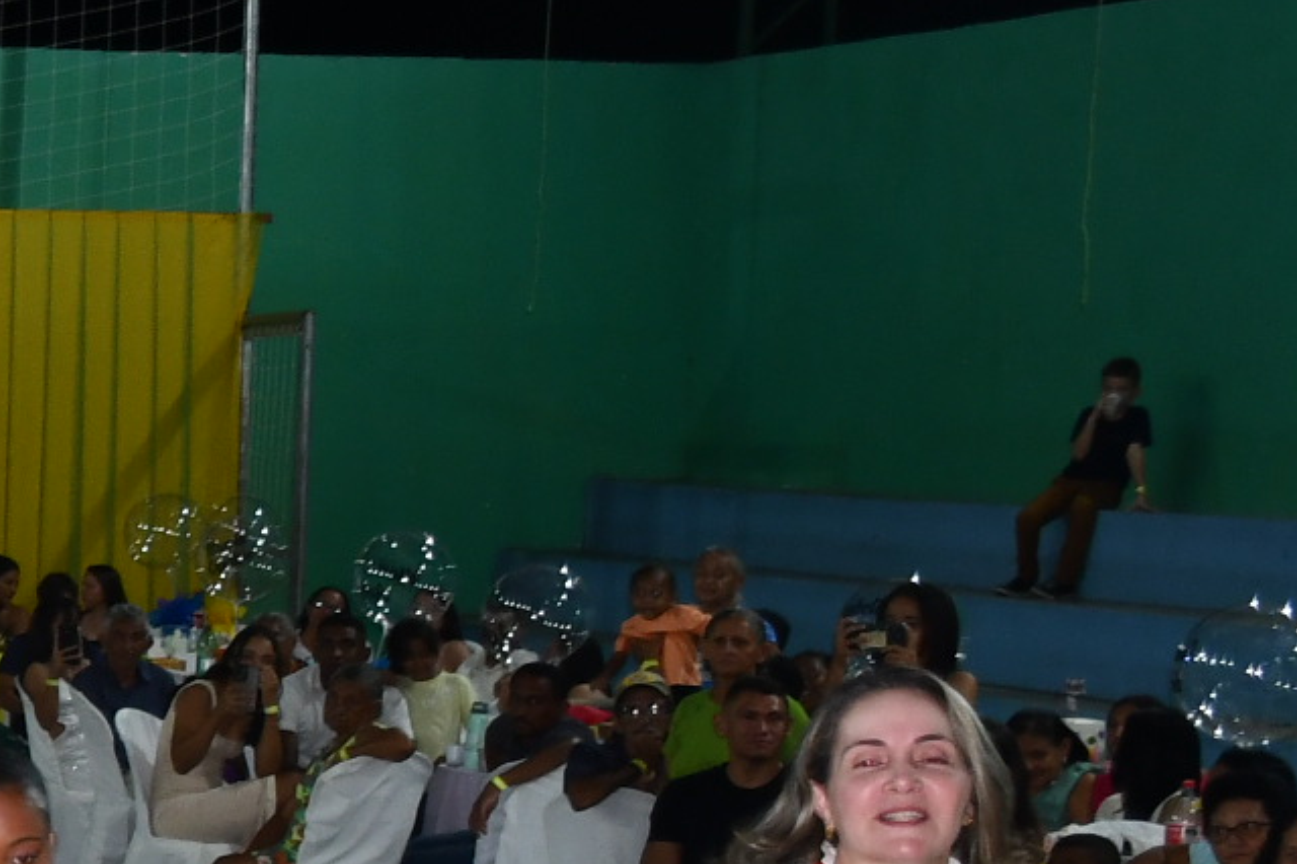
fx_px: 5329
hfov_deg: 12.0
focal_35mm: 148
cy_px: 872
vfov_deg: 9.2
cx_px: -1459
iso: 400
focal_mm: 23
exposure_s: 1/60
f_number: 3.8
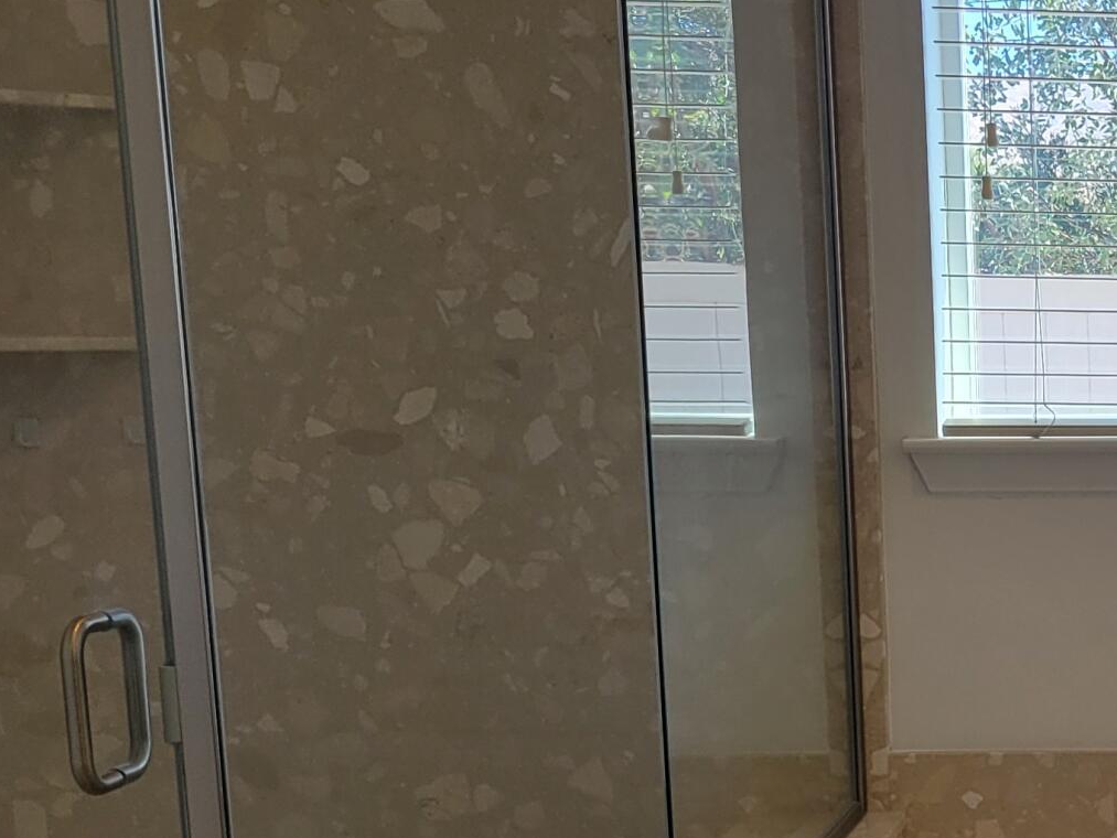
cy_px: 744
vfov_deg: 18.8
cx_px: 1524
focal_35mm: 77
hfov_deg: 22.2
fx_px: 2485
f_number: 1.8
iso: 40
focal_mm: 5.4
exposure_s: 1/151
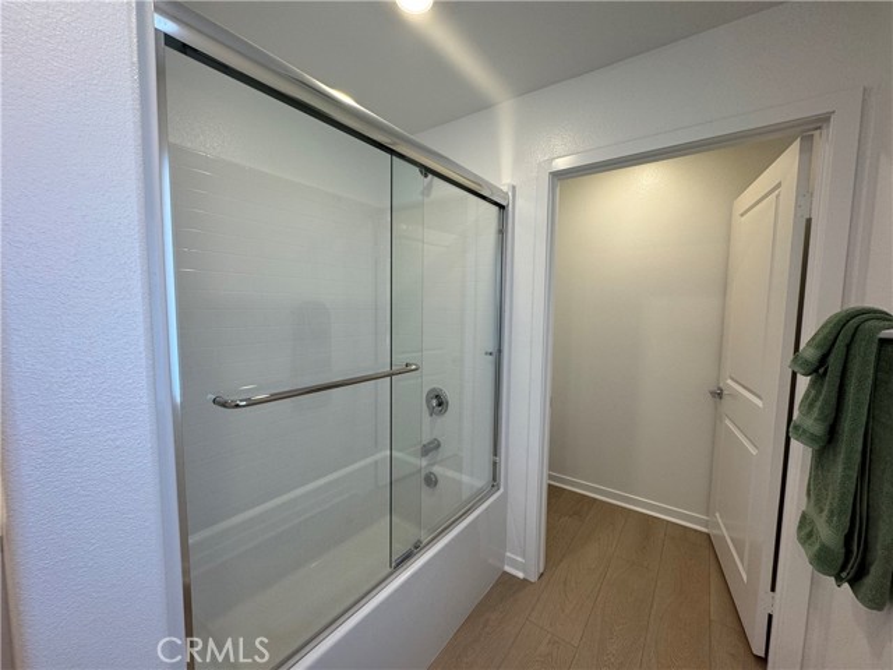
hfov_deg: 102.1
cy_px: 335
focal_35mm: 14
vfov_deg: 85.7
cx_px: 446
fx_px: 361
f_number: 2.2
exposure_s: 1/120
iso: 100
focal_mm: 2.22
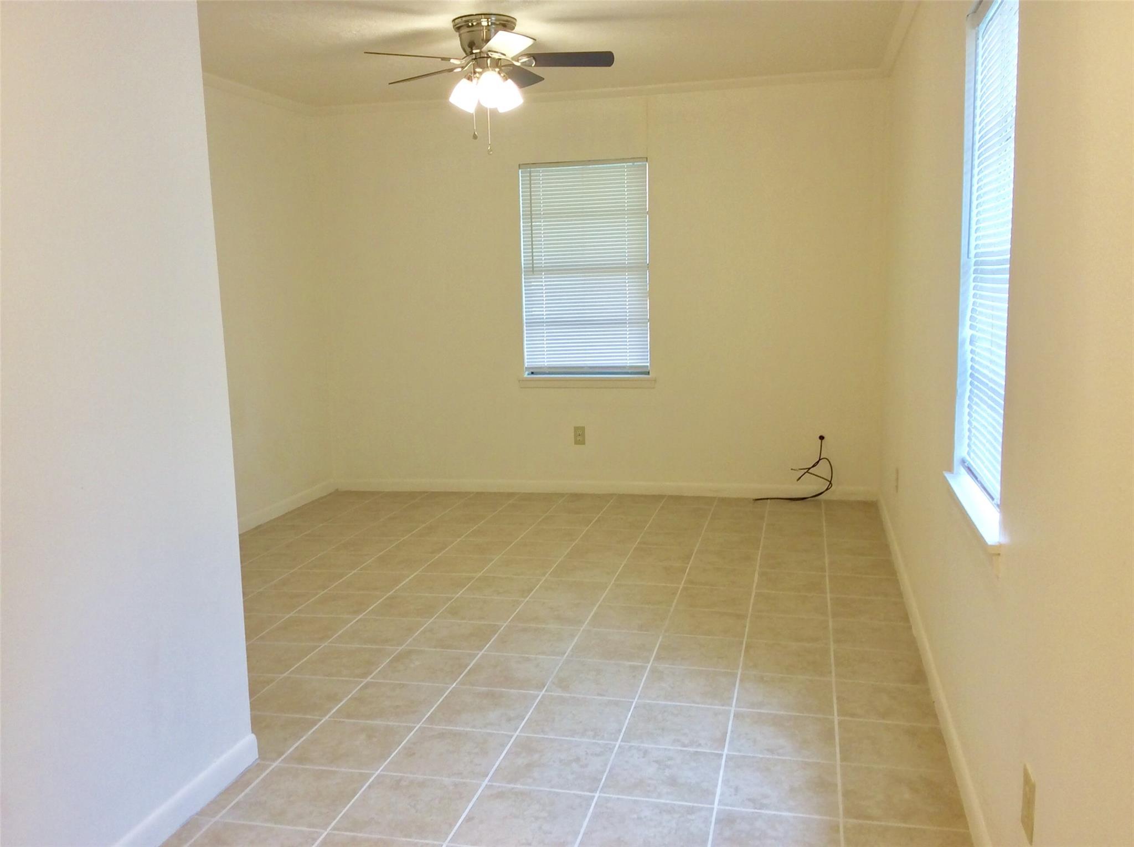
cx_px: 567
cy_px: 424
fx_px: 1047
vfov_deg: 44.0
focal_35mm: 32
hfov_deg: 56.9
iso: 40
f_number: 2.4
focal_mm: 3.3
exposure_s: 1/30
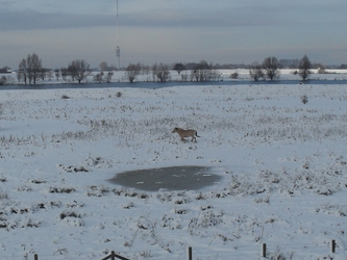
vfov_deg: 23.2
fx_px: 632
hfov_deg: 30.7
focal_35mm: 63
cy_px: 162
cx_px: 151
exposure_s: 1/350
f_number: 8.4
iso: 100
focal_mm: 6.3
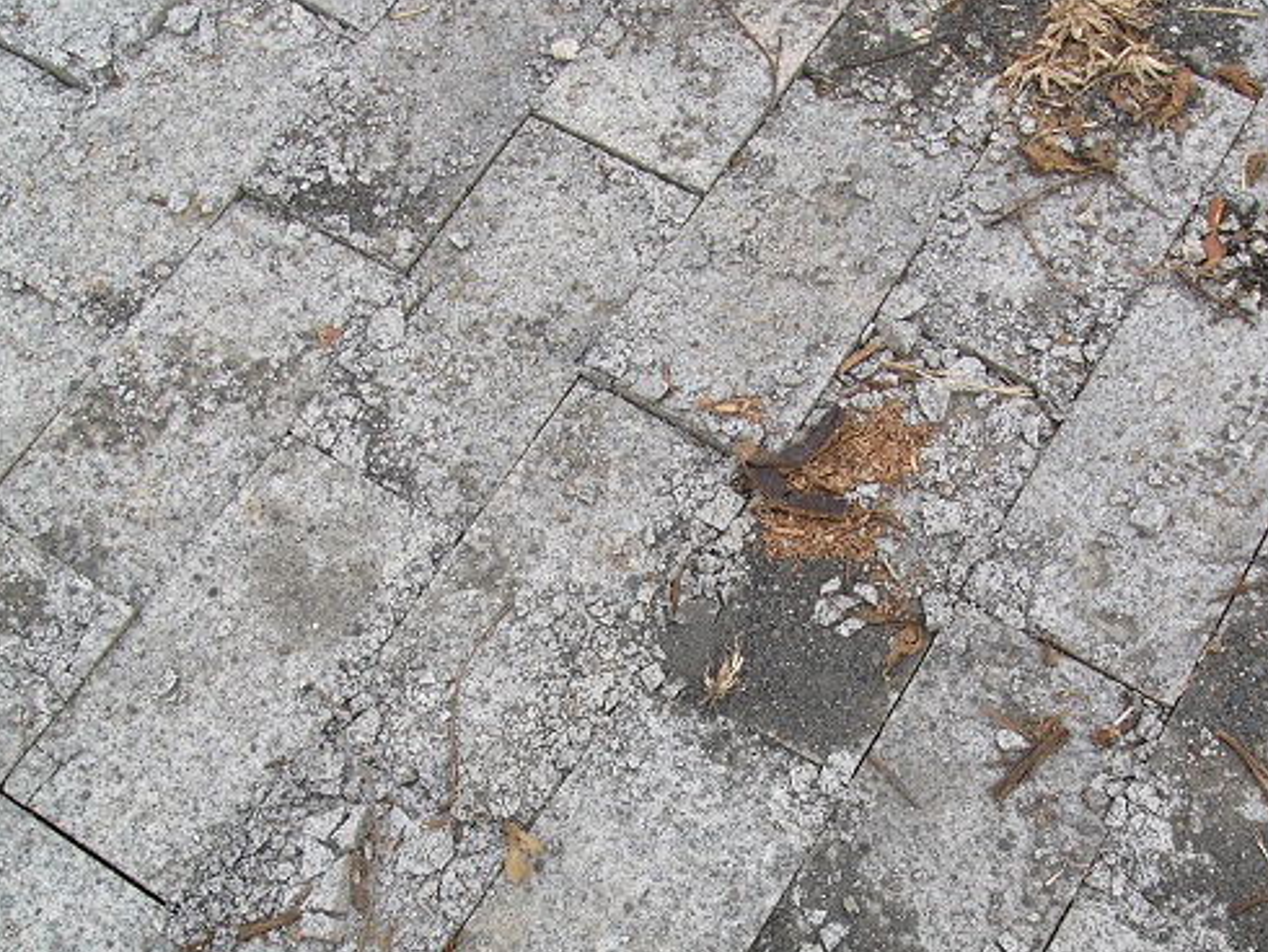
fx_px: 1722
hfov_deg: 40.2
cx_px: 761
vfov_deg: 30.9
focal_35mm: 47
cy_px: 427
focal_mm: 6
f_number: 4
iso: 50
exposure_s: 1/100
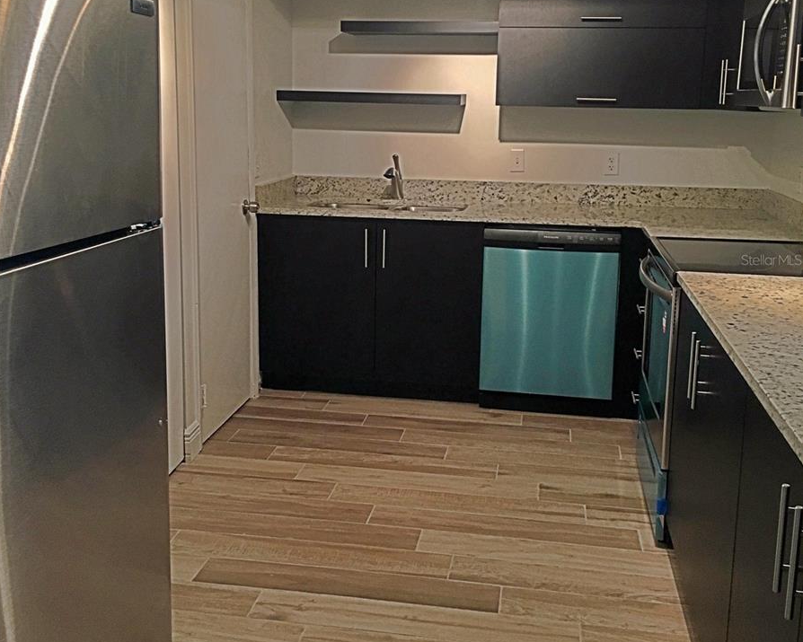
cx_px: 401
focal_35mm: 38
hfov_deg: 47.9
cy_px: 259
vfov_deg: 39.0
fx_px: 903
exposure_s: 1/30
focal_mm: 4.15
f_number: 2.2
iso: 125
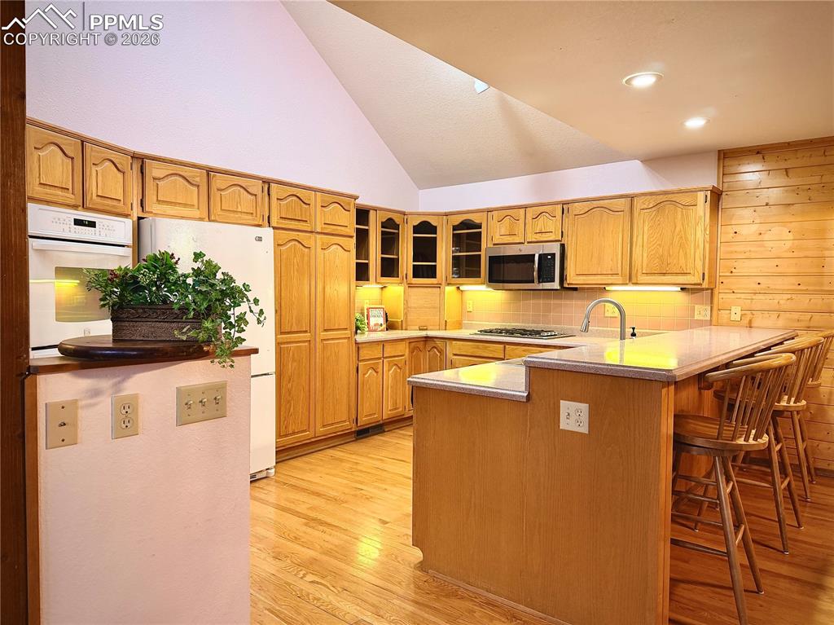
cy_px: 312
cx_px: 417
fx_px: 578
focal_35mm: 24
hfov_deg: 71.6
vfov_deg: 56.8
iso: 200
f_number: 1.78
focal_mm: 6.76
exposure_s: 1/60
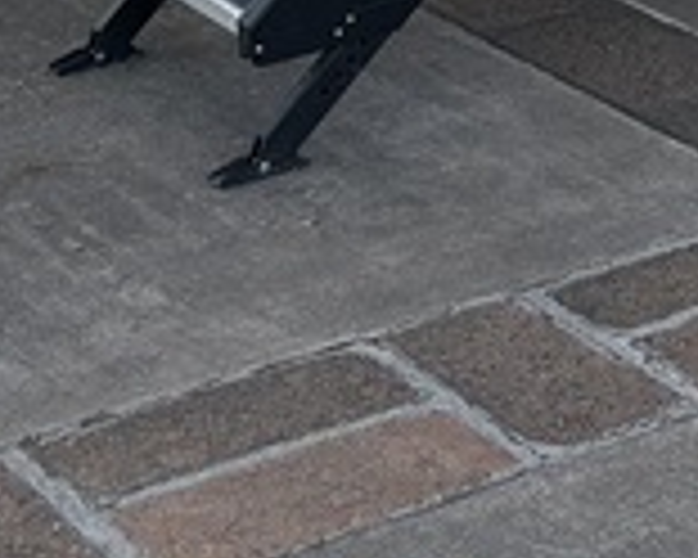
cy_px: -1062
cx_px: 1013
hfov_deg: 11.3
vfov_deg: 8.2
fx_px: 3388
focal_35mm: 164
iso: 50
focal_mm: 5.96
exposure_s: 1/477
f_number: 1.6
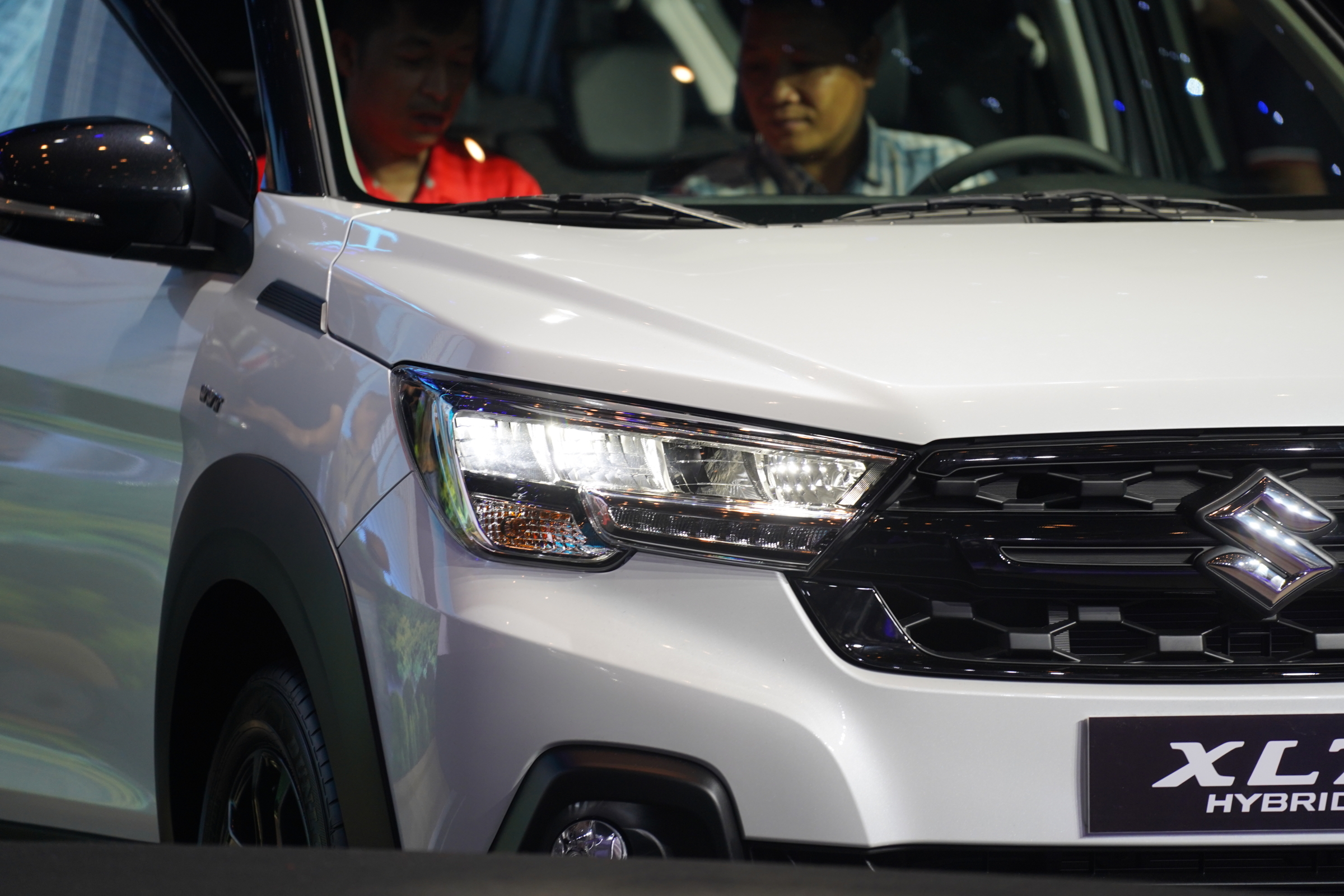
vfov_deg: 6.9
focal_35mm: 200
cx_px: 672
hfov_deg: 10.3
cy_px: 448
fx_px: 7466
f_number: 4
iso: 800
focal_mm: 200
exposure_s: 1/200
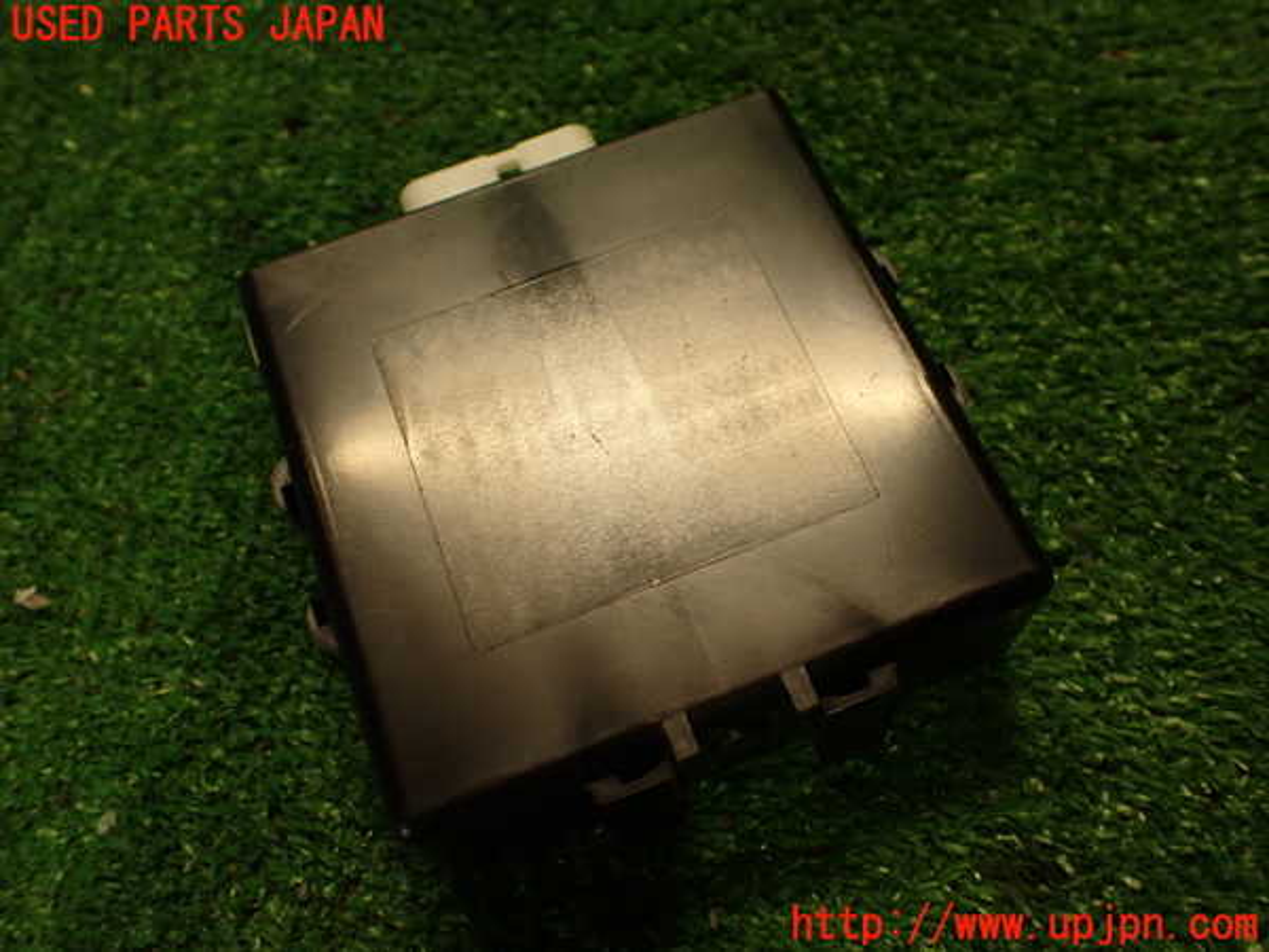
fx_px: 1173
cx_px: 634
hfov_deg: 56.8
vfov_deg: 44.2
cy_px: 476
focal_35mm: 32
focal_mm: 5.79
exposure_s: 1/50
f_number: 2.4
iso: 200
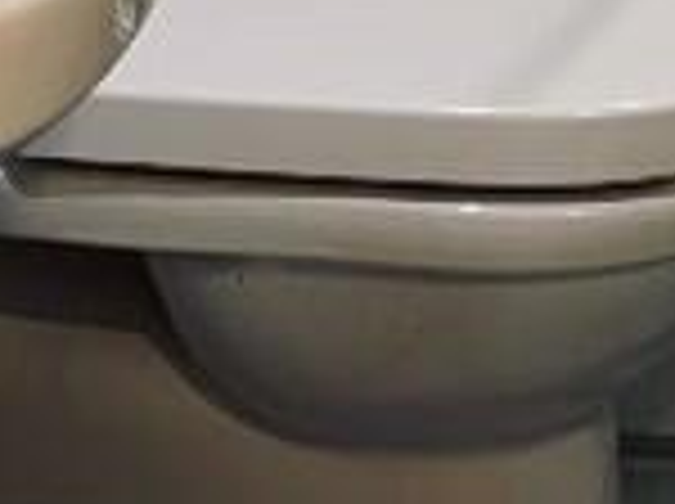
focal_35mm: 178
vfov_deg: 7.1
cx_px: 783
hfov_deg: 10.9
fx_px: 3465
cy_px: -1179
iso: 200
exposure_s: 1/50
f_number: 1.8
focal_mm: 4.25
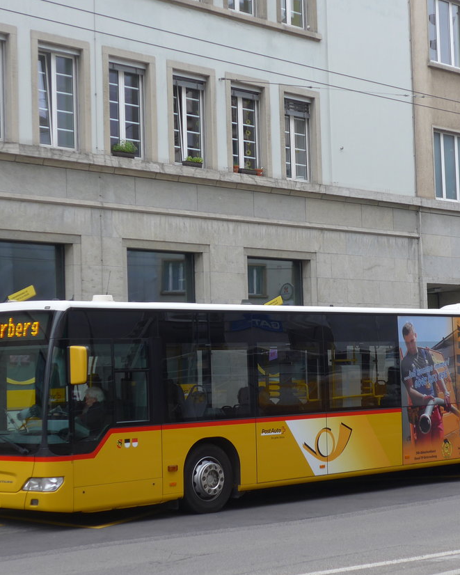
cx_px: 283
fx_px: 1327
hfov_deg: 19.6
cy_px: 295
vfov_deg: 24.4
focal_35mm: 78
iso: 80
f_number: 3.4
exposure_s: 1/125
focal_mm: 11.3
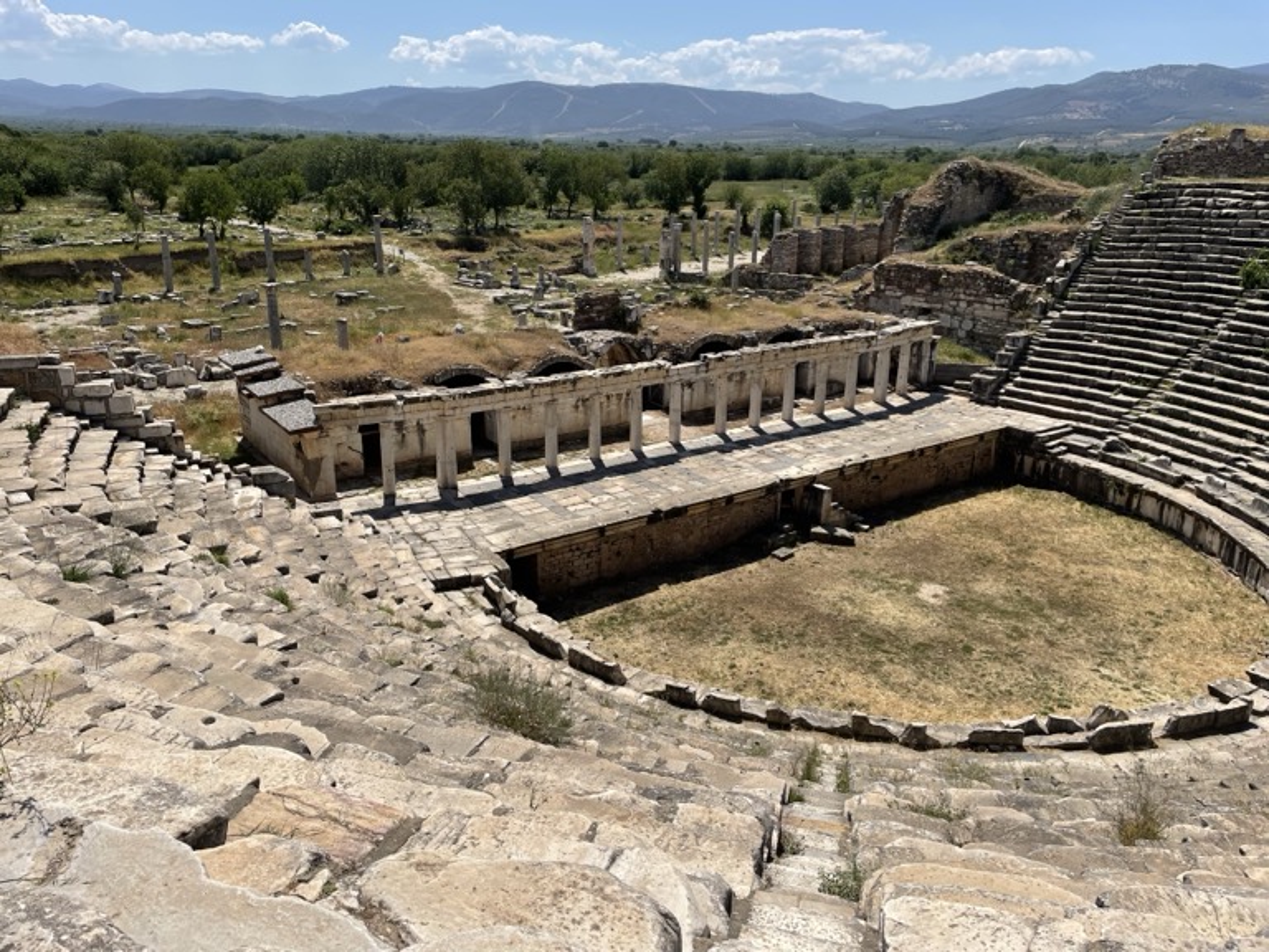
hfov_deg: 67.3
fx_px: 953
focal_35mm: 26
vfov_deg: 53.1
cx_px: 634
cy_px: 476
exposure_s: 1/5814
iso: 32
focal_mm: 4.2
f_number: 1.6
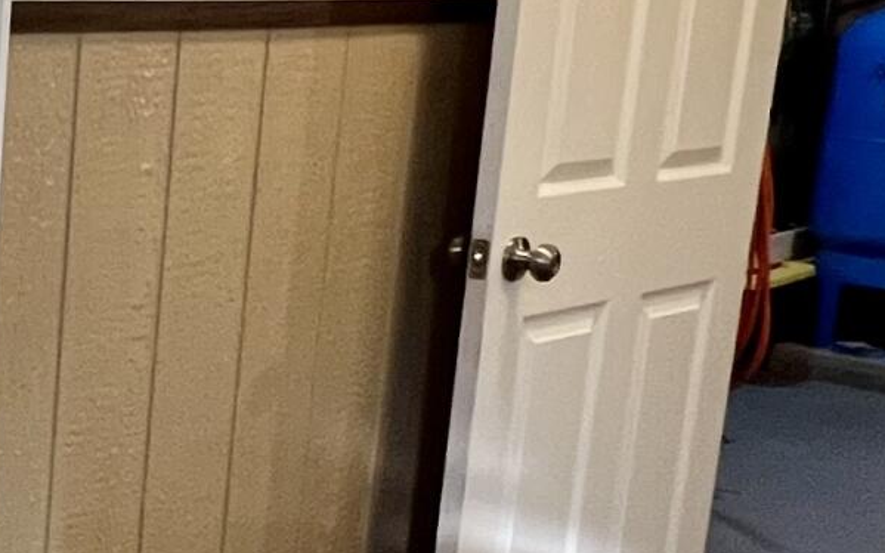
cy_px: 380
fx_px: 1664
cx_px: -356
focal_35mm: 69
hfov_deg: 24.6
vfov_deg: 18.8
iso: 500
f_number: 1.8
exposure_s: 1/60
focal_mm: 1.57
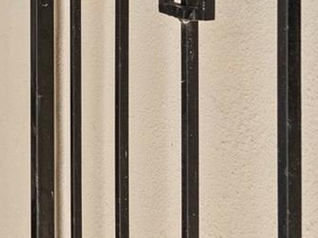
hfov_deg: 21.2
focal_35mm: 72
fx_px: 661
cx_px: -204
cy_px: -103
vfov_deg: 18.4
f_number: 8
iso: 250
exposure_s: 1/40
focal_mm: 16
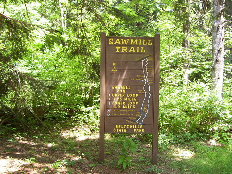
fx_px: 241
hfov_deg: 51.4
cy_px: 87
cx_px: 116
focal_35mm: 36
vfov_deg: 39.7
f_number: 2.7
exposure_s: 1/50
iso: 80
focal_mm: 6
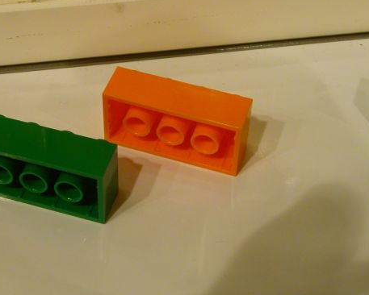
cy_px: 148
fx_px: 896
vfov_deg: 18.7
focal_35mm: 82
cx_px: 141
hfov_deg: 23.2
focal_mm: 9.7
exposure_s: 1/48.9
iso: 100
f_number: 3.5
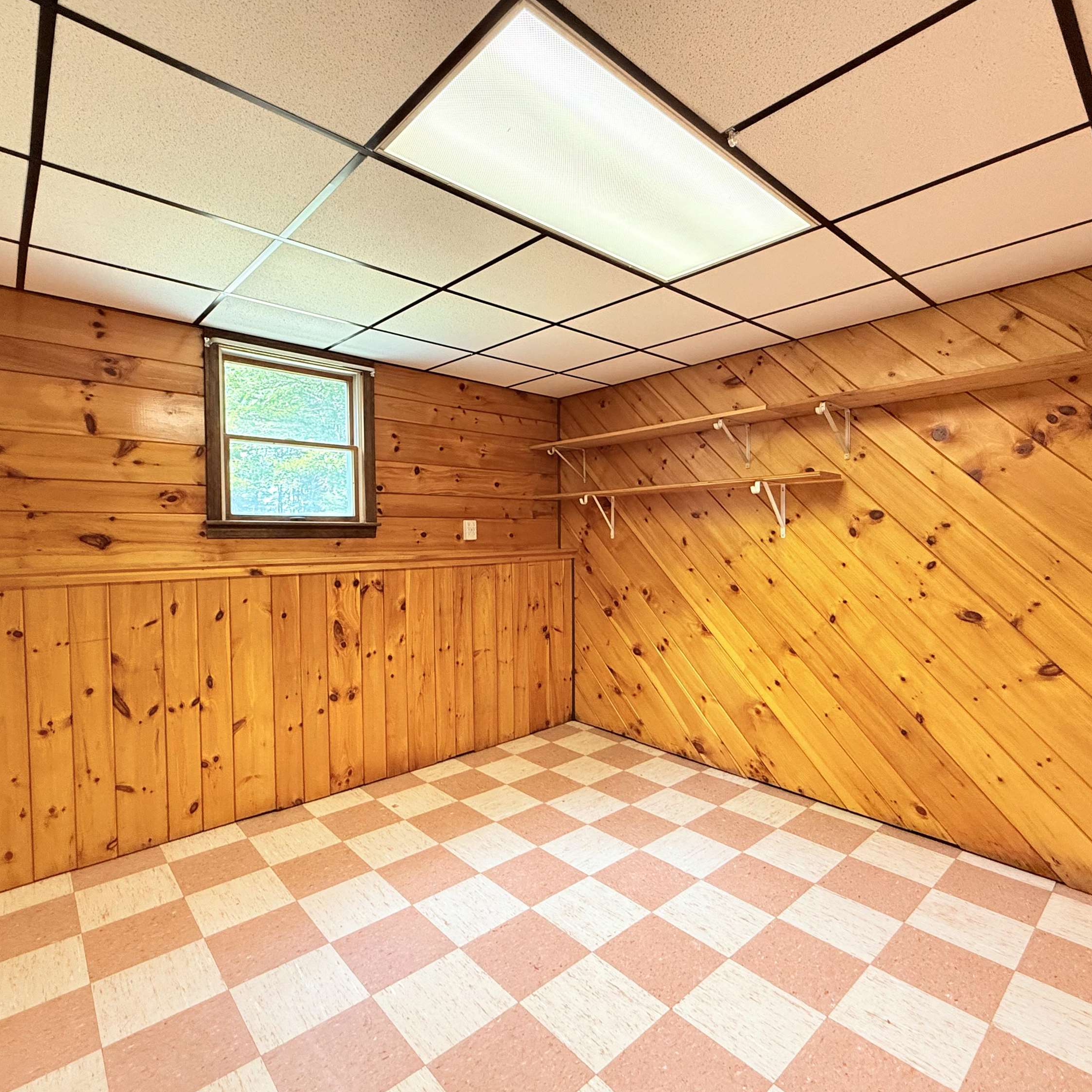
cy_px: 553
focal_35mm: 17
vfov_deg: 84.0
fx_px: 607
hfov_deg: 84.0
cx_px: 546
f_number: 2.2
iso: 320
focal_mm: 2.22
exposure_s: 1/60
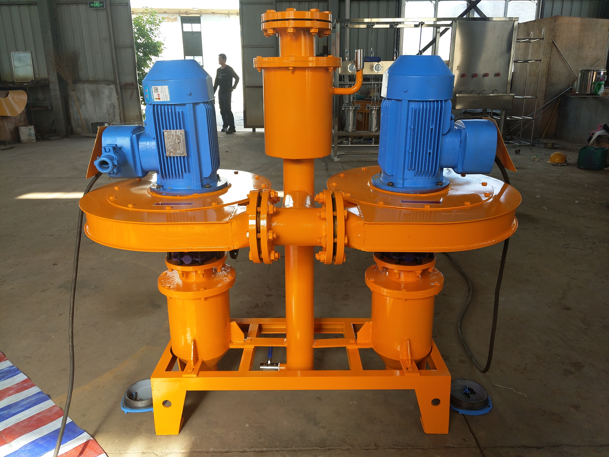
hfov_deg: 69.4
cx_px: 304
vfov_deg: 54.9
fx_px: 440
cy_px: 228
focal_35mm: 25
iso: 50
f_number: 1.7
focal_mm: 4.32
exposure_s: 1/198
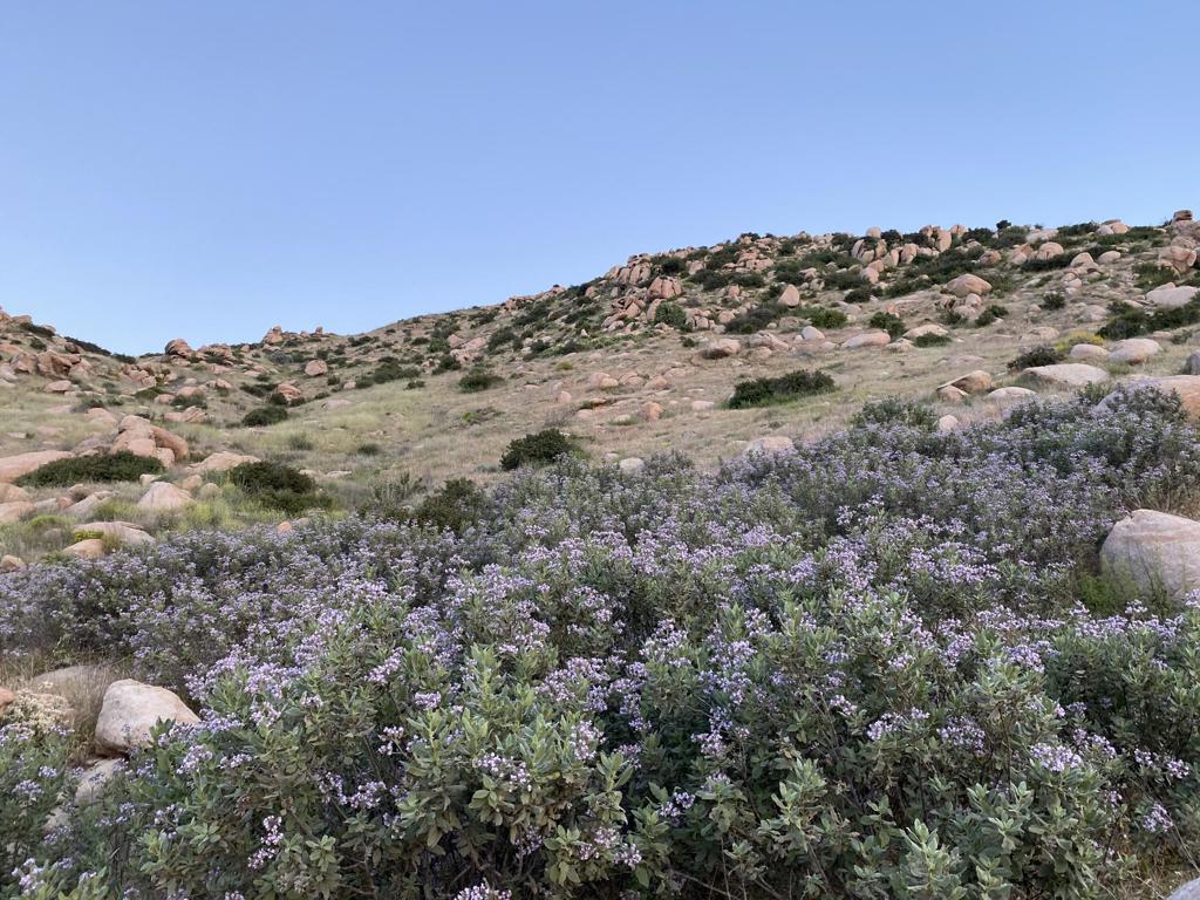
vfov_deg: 53.1
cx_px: 600
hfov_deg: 67.3
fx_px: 901
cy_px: 450
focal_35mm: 26
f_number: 1.8
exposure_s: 1/121
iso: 64
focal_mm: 4.25
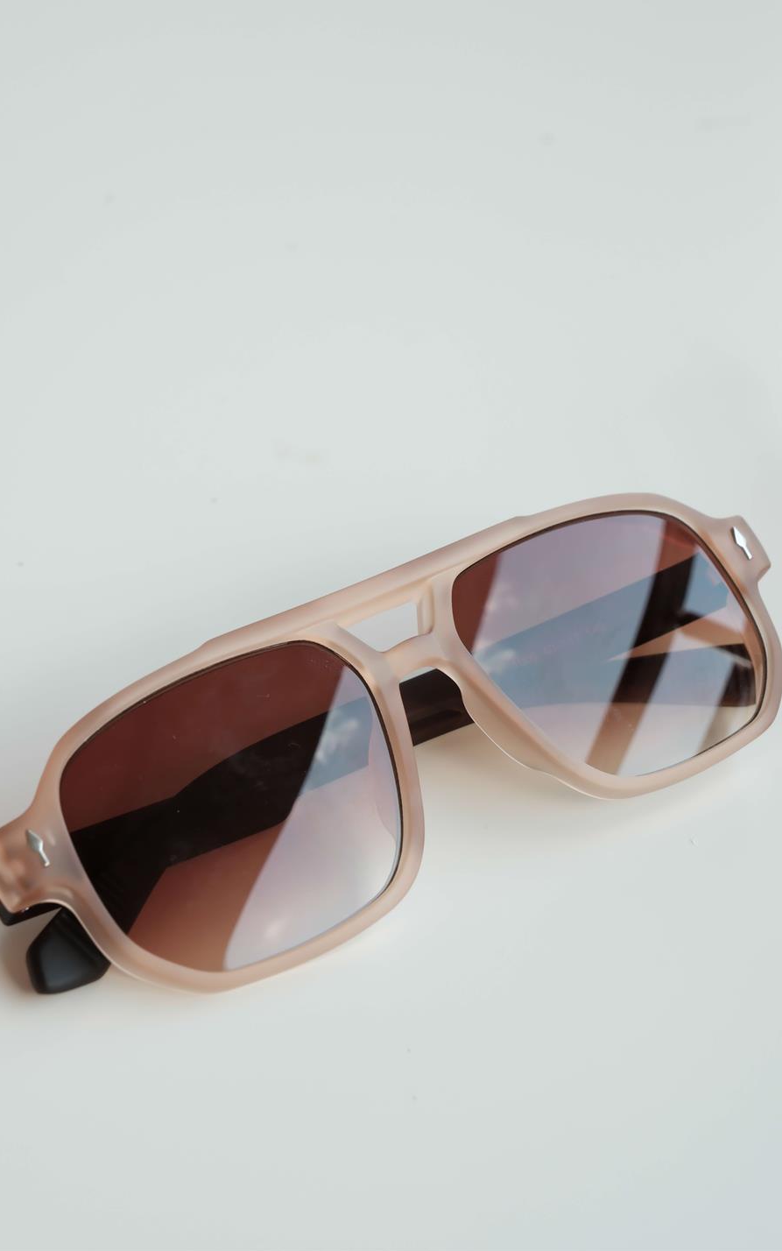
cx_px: 390
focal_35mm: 75
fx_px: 2556
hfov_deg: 17.4
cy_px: 624
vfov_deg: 27.5
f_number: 8
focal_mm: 48.5
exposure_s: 1/40
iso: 250
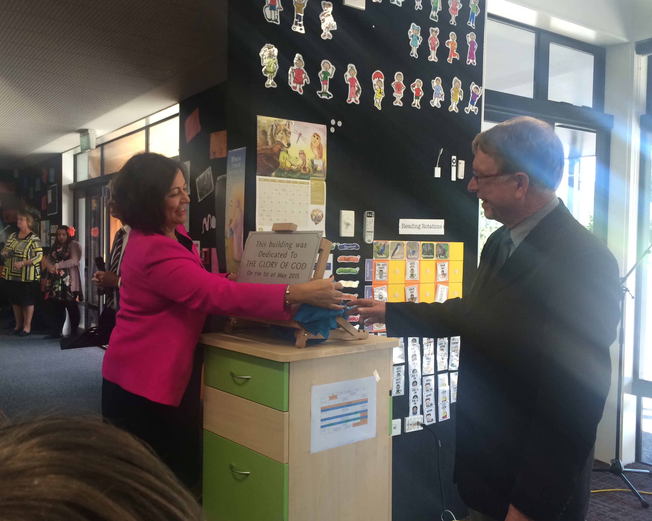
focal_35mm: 32
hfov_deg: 55.5
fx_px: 618
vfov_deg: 45.8
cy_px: 266
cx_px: 291
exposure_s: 1/30
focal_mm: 4.15
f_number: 2.2
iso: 32
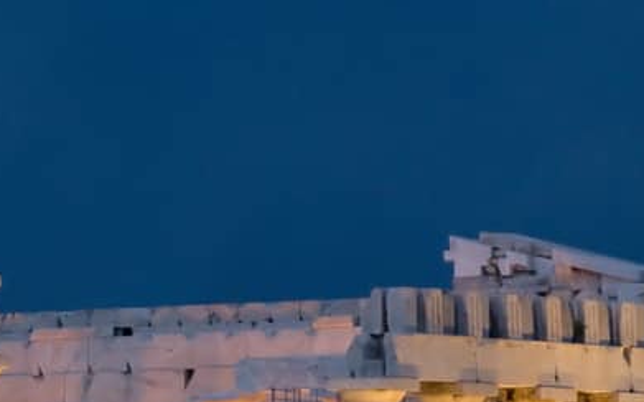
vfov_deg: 1.1
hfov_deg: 1.8
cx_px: -449
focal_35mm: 1161
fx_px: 20372
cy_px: 373
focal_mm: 175
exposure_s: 1/1.43
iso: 100
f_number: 8
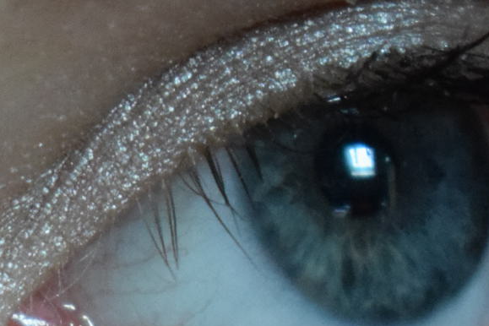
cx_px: 364
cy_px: 257
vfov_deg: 10.0
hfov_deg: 14.9
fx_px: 1858
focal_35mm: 137
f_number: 5.6
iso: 3200
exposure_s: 1/60
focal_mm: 55
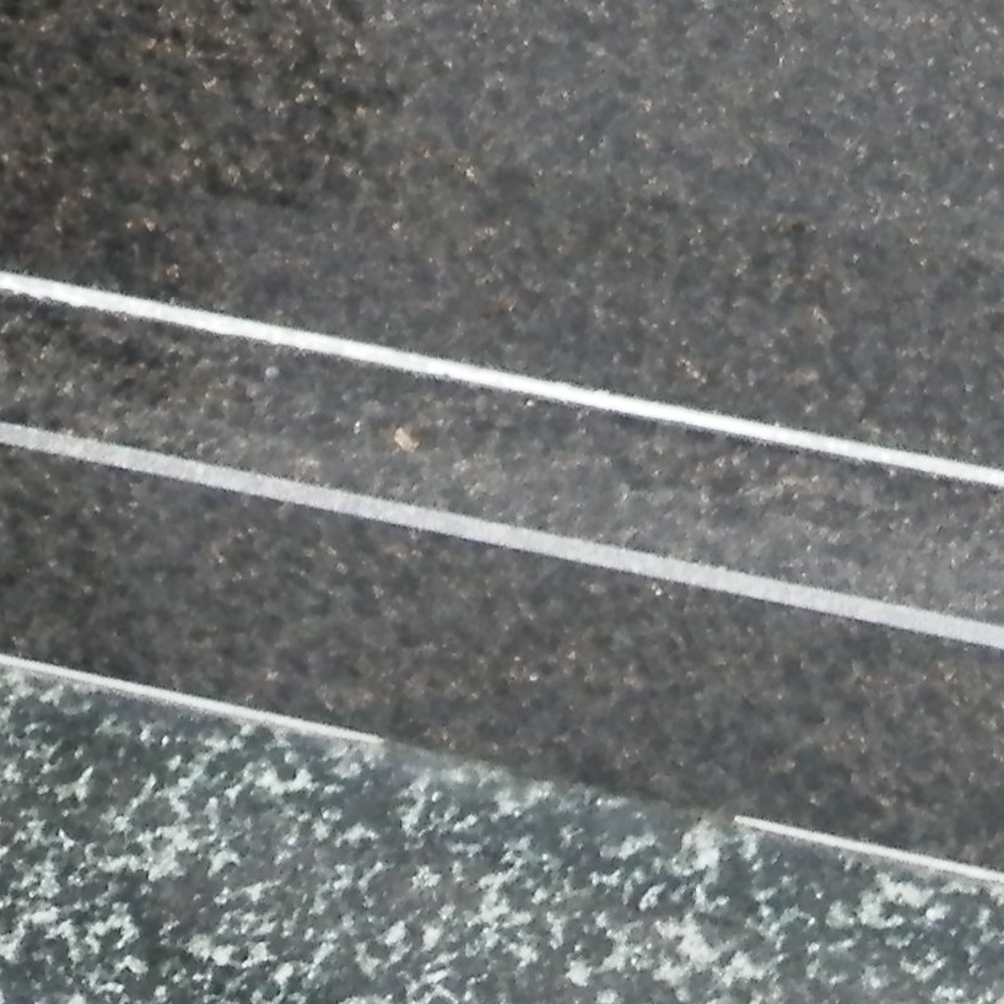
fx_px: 7514
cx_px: 1145
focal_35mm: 229
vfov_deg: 7.4
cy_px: -784
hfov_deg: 7.6
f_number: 3.6
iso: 200
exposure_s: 1/40
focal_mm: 8.2
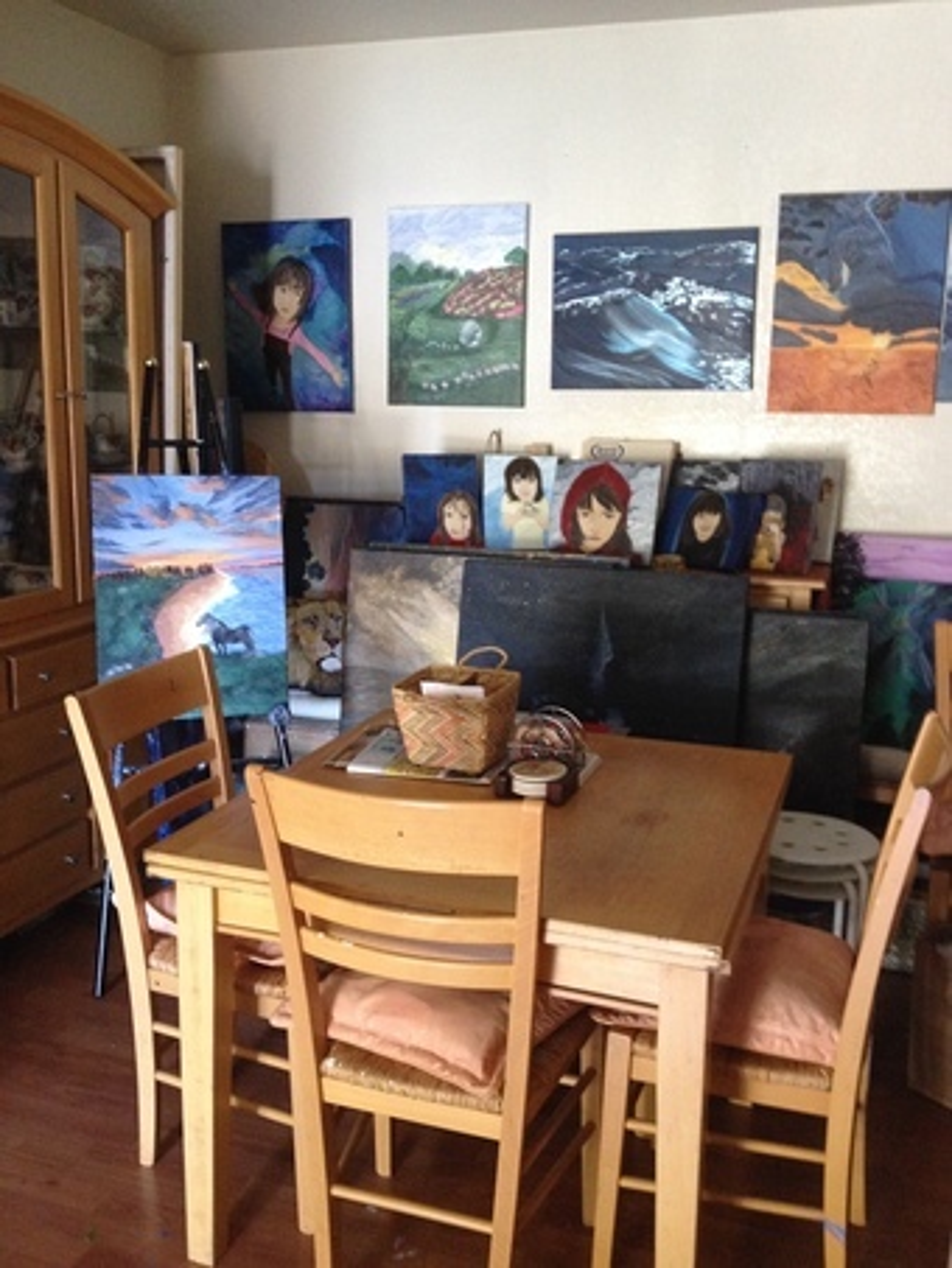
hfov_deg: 40.7
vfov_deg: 52.6
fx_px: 1283
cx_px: 476
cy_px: 634
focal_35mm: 35
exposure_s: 1/20
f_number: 2.4
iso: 320
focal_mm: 4.28
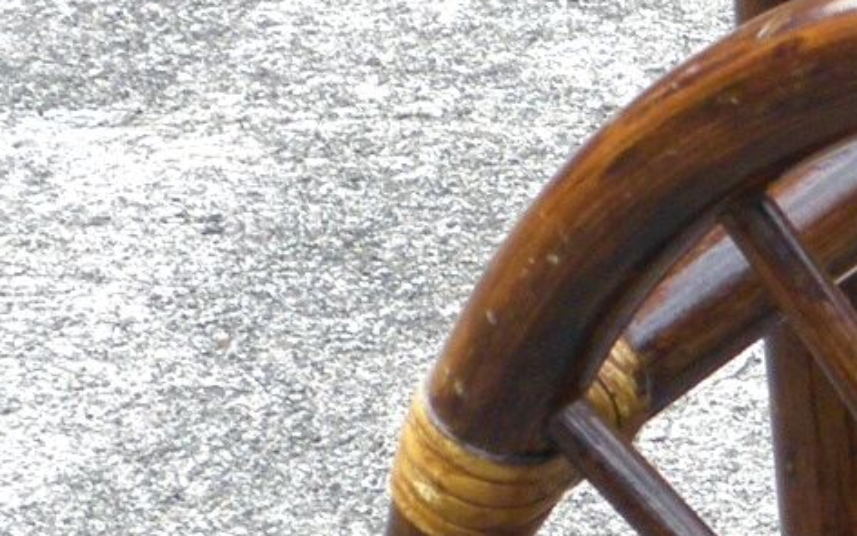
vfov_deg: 4.9
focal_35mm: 270
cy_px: 525
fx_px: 6306
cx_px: 1690
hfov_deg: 7.5
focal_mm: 8.6
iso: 100
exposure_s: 1/40
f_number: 3.9
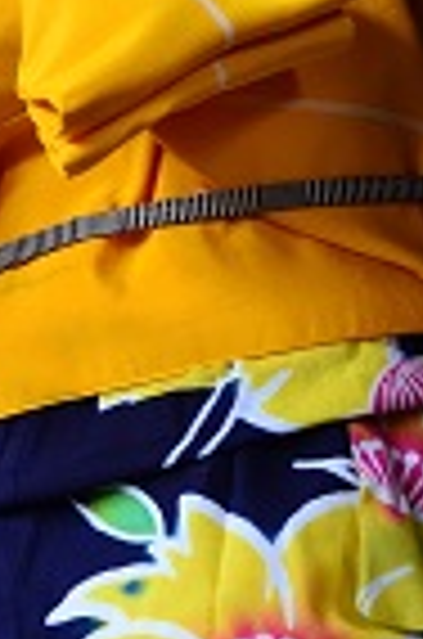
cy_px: 598
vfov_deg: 15.6
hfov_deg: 10.5
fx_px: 2302
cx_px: 112
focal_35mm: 130
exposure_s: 1/50
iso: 400
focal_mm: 22
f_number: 3.8
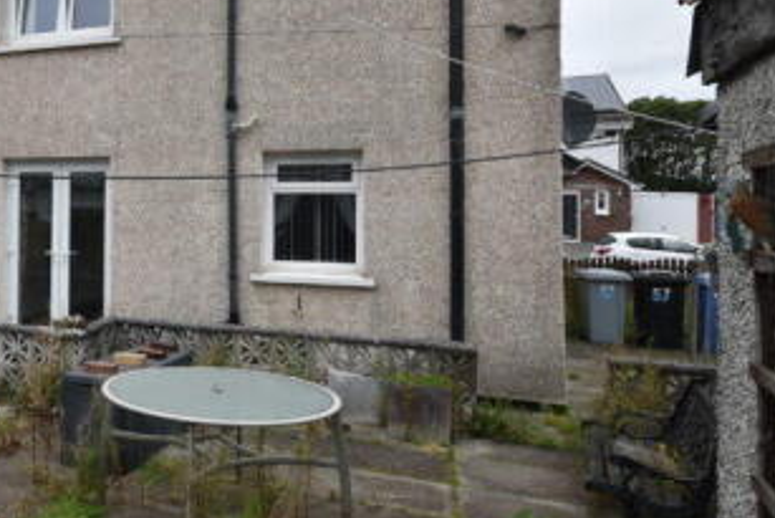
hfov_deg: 51.3
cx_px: 67
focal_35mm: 32
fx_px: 689
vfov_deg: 40.8
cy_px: 188
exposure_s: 1/320
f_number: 9
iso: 200
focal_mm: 10
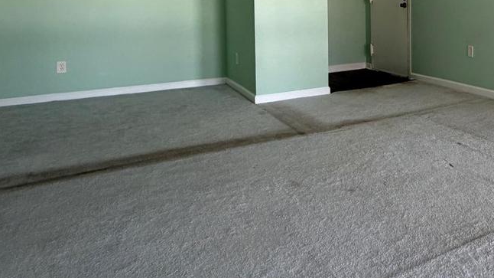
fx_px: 445
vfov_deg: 32.5
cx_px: 414
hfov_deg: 53.1
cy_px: 16
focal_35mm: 34
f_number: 2.2
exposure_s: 1/121
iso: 160
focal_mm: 2.22
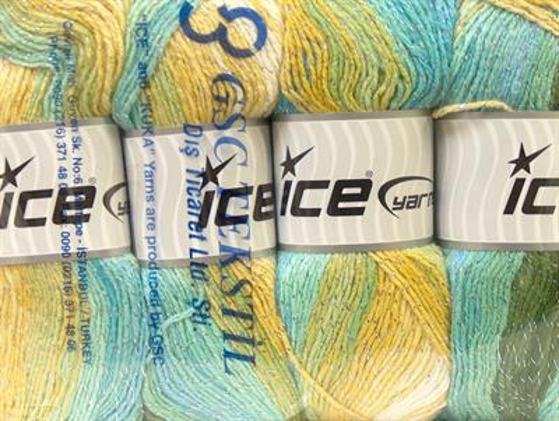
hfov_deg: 27.0
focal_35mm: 72
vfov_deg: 20.5
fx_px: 1164
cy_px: 210
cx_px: 280
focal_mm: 14.73
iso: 200
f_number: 2.9
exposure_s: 1/21.5
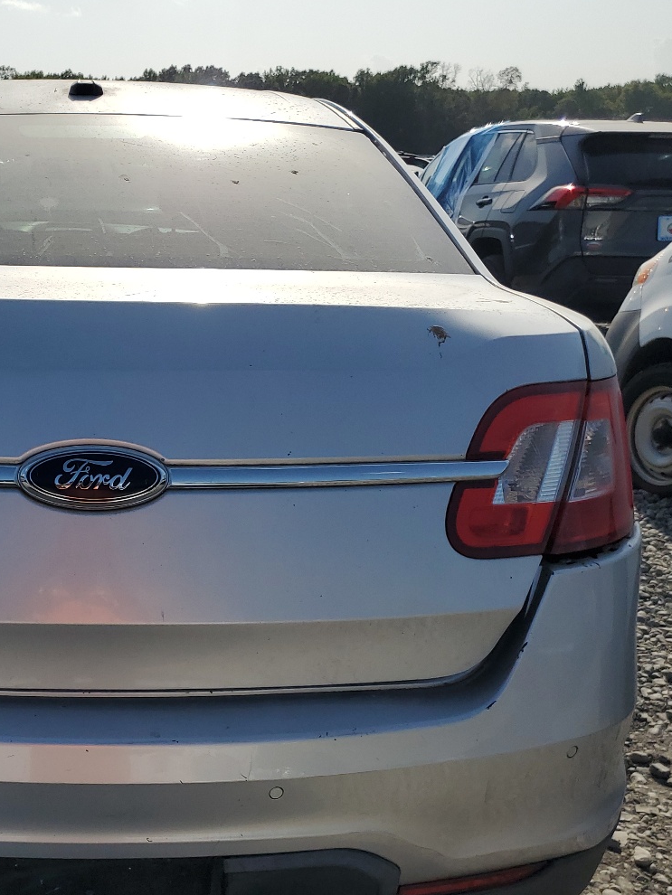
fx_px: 1087
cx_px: 90
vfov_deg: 44.7
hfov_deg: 32.9
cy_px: 497
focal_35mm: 42
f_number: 1.5
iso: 50
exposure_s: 1/10000
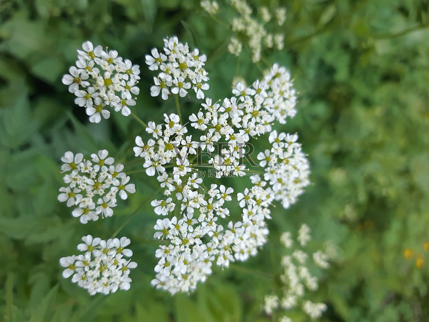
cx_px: 214
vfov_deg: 53.1
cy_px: 161
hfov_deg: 67.3
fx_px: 322
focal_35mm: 26
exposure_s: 1/129
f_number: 1.7
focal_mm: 3.93
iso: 40
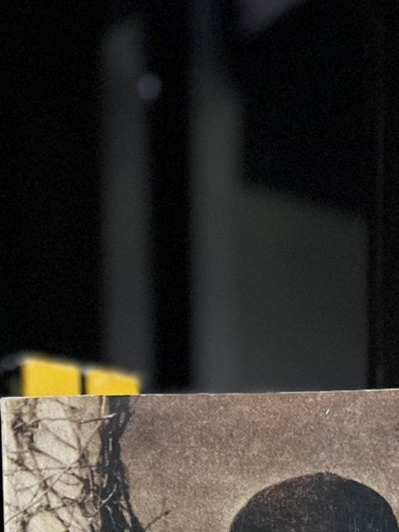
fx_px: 1322
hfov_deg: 17.0
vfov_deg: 19.0
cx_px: 341
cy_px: 871
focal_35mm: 86
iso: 500
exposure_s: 1/60
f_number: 1.5
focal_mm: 5.7
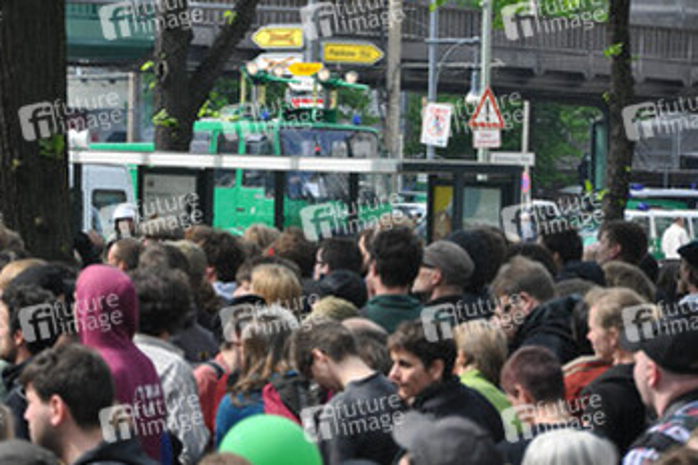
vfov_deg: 6.7
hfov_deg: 10.1
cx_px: 299
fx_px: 3966
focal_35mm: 205
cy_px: 167
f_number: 5.6
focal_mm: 105
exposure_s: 1/1000
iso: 800
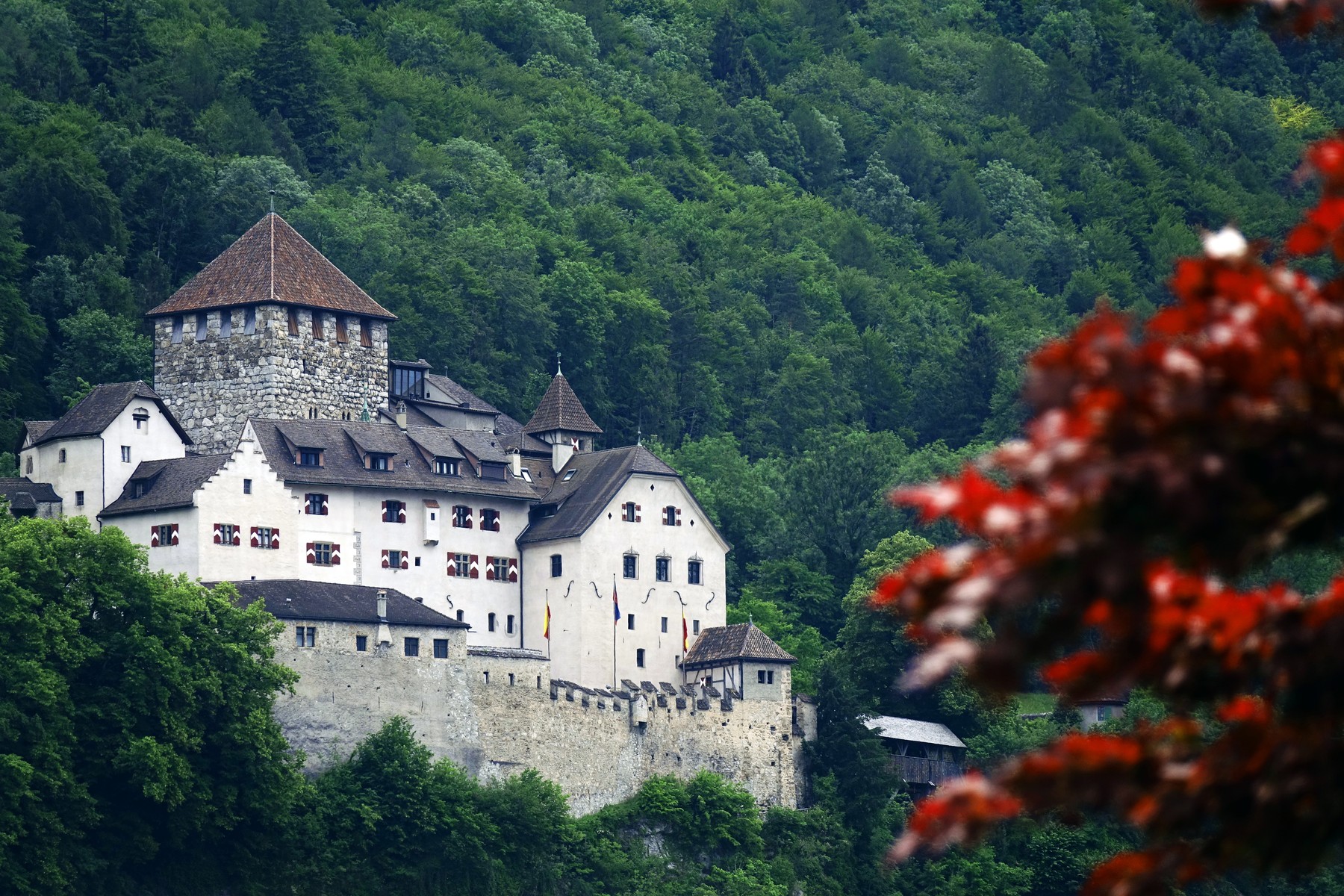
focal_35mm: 361
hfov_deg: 5.7
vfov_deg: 3.8
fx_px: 13476
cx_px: 672
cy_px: 448
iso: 100
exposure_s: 1/800
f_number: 4
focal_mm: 132.24
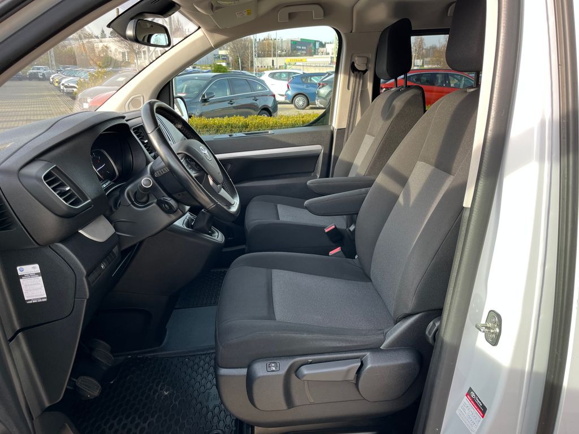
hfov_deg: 67.3
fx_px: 435
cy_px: 217
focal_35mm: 26
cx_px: 290
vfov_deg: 53.1
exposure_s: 1/166
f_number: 1.6
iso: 40
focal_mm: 5.1
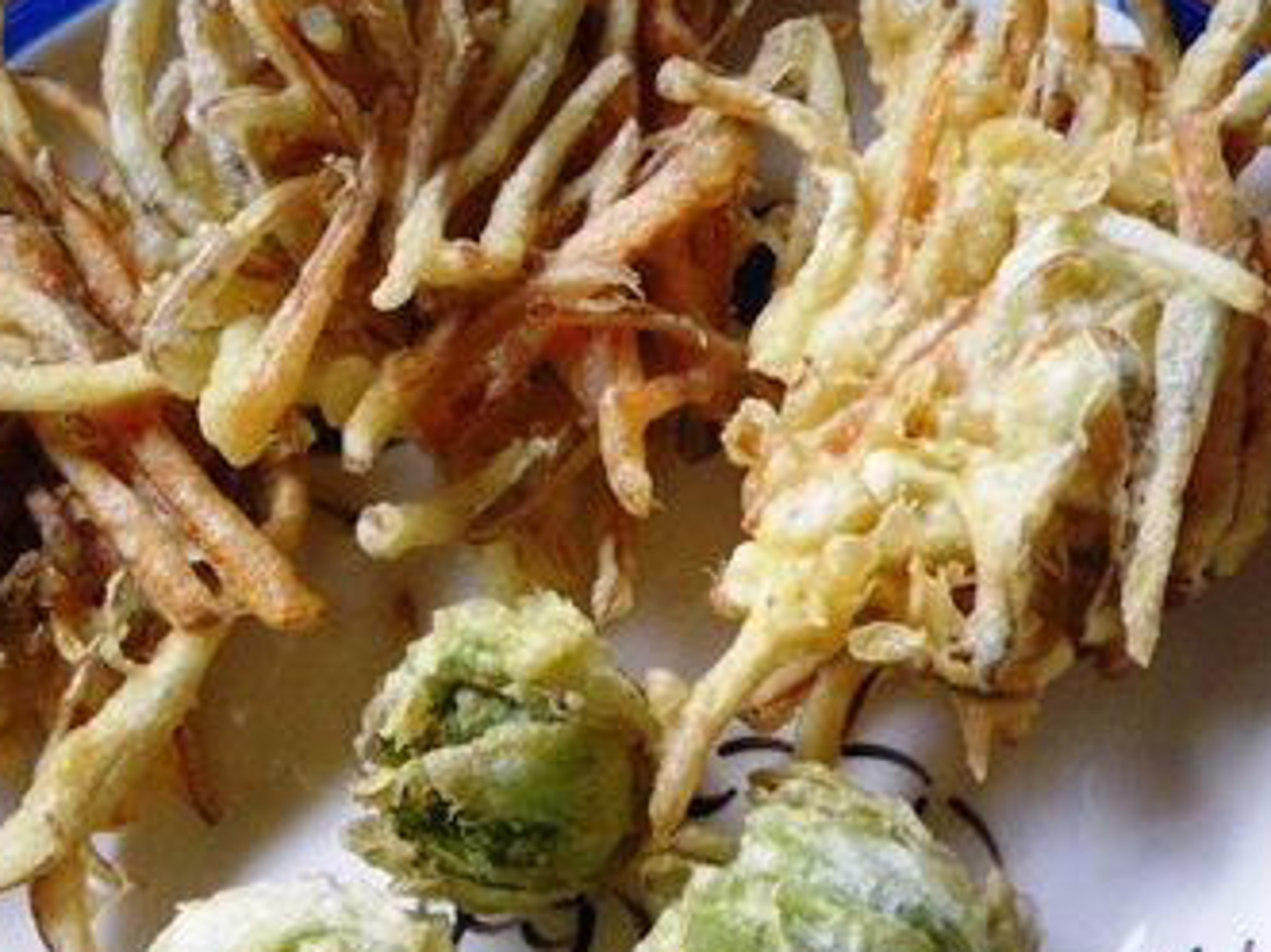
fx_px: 2533
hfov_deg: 28.1
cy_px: 607
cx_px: 557
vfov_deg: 21.2
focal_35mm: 69
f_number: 4.4
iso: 800
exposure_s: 1/60
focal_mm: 9.1
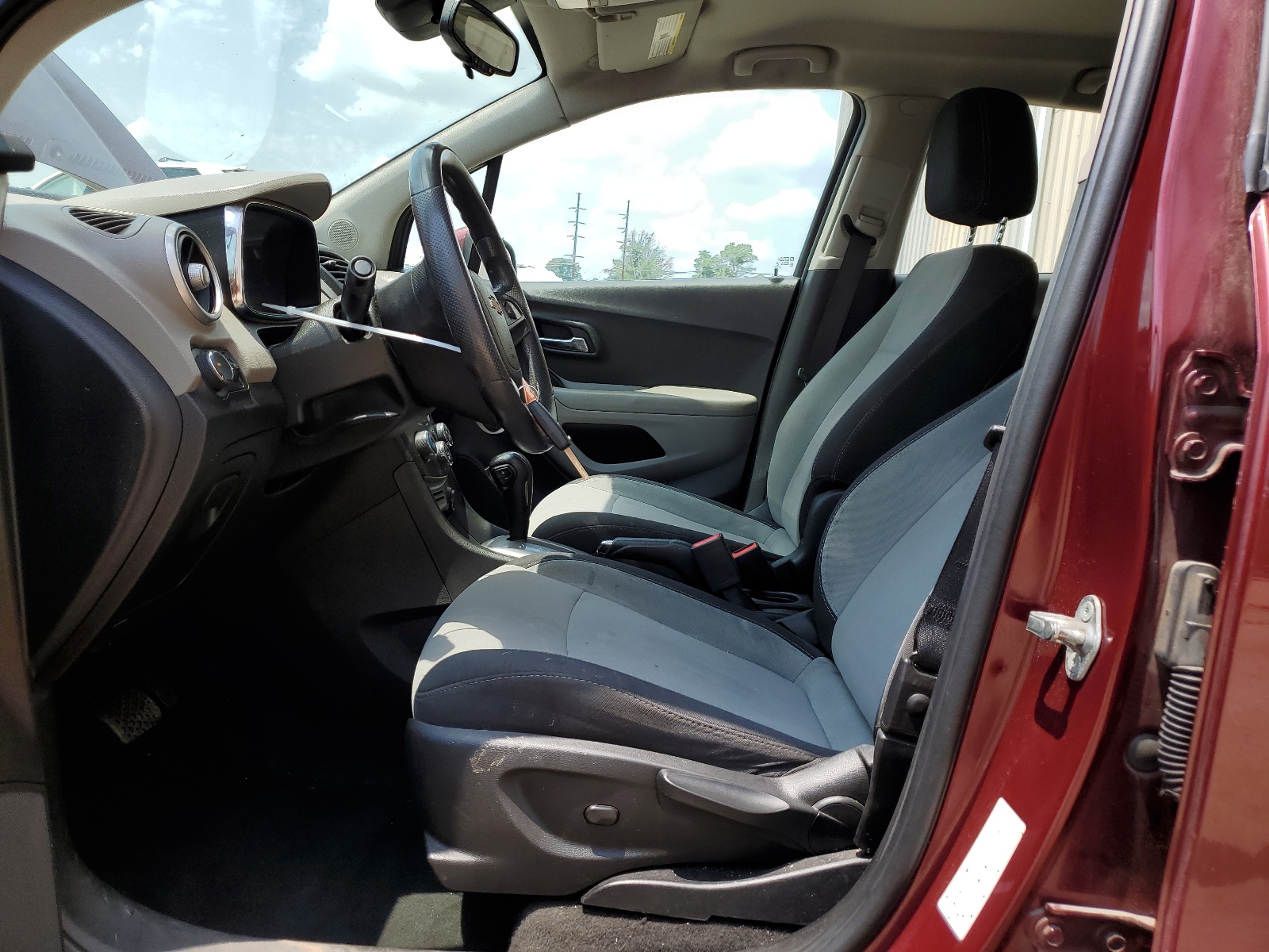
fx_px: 953
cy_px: 476
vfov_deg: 53.1
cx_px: 634
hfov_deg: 67.3
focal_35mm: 26
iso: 50
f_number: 1.5
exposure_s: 1/1111
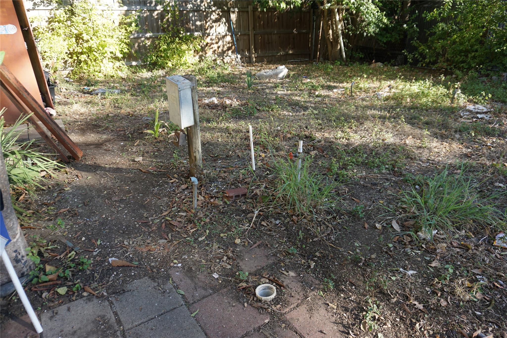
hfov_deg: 70.4
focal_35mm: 26
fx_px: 359
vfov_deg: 50.4
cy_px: 169
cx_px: 254
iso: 160
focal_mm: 17
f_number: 4
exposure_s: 1/160
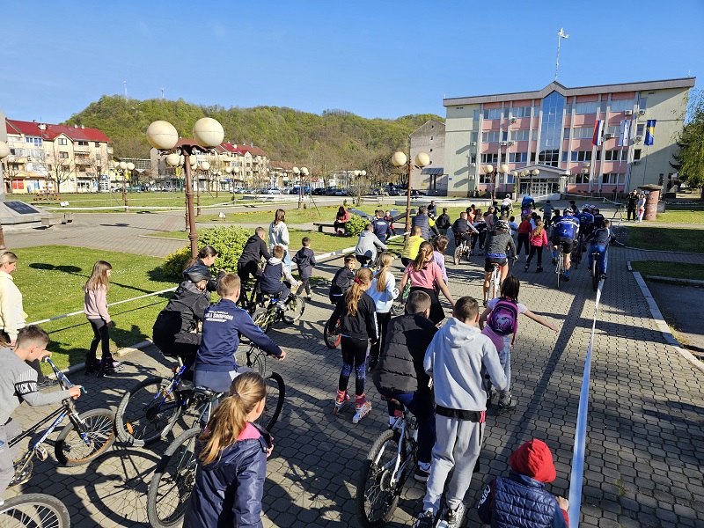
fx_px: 468
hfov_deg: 73.9
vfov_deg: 58.9
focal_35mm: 23
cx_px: 352
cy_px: 264
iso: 10
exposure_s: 1/396
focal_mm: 6.3
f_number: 1.7
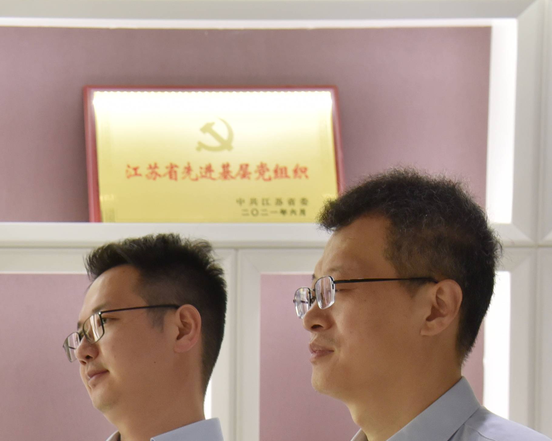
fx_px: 2434
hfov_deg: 12.5
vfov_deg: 10.2
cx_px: -184
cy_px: 535
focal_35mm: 149
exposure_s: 1/125
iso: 1000
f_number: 5.6
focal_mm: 48
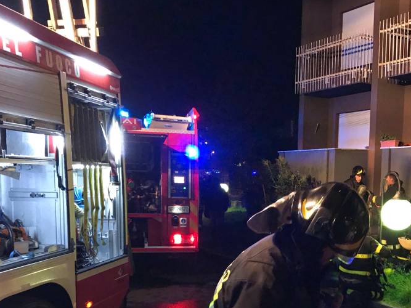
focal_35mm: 43
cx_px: 262
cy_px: 232
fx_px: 510
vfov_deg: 32.9
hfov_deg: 43.4
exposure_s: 1/6
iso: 80
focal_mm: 3.99
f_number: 1.8
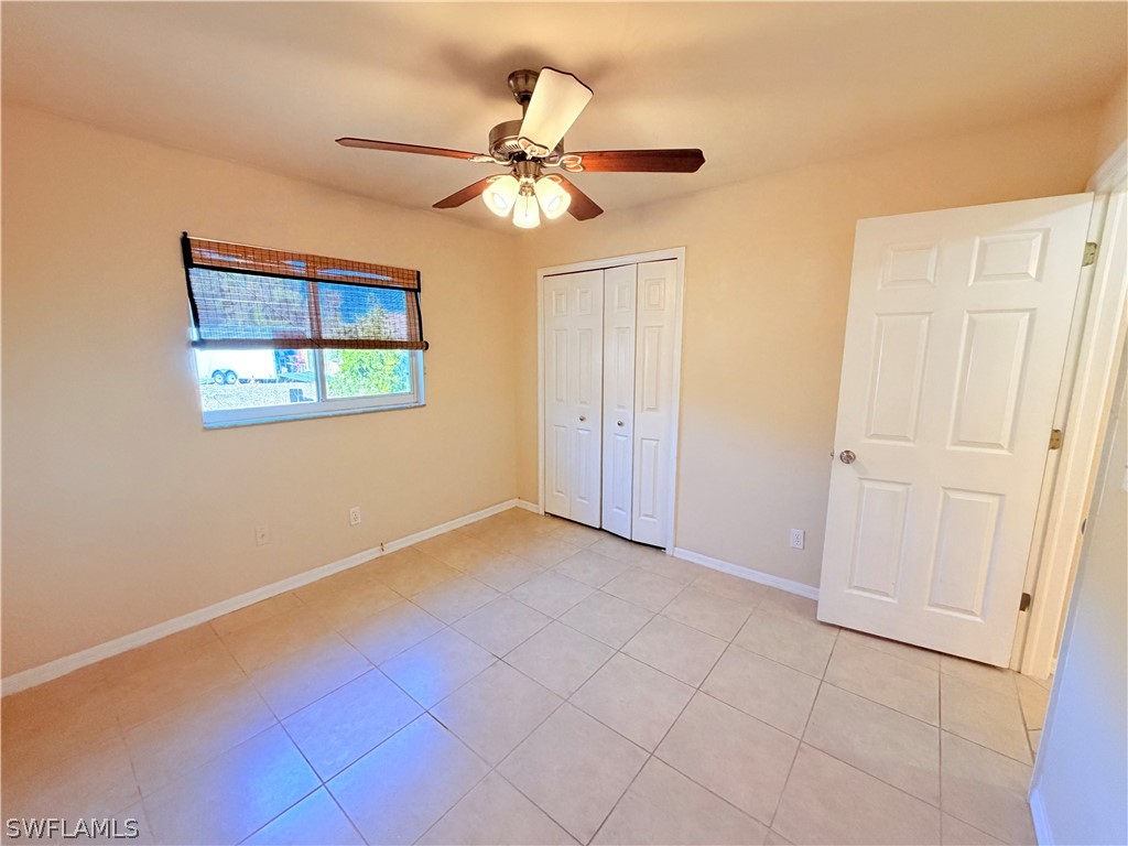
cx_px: 564
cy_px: 423
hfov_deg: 102.1
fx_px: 456
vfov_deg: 85.7
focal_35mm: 14
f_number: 2.2
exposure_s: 1/121
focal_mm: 2.22
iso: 320
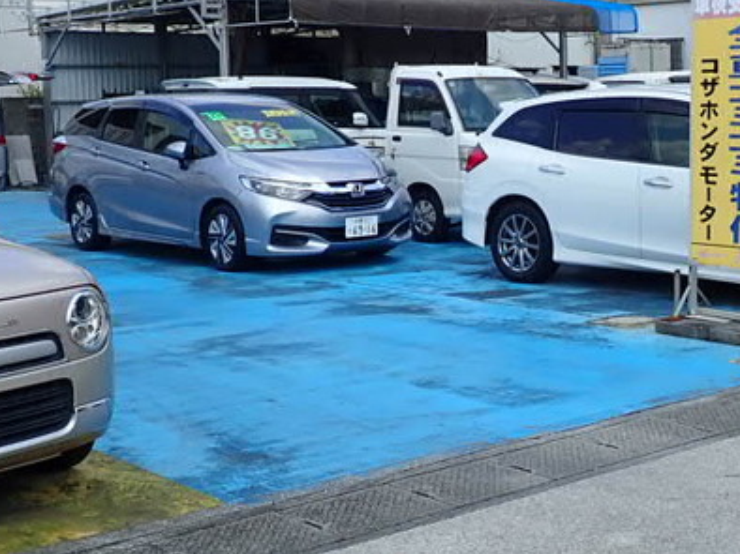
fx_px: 1389
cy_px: 267
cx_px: 488
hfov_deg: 29.6
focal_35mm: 65
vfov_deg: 22.6
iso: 100
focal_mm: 4.5
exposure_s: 1/160
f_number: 8
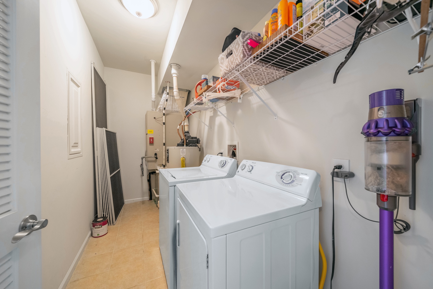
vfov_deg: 85.4
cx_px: 216
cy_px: 144
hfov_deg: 108.3
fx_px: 156
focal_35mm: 13
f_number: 6.3
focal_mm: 13
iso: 800
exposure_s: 1/30
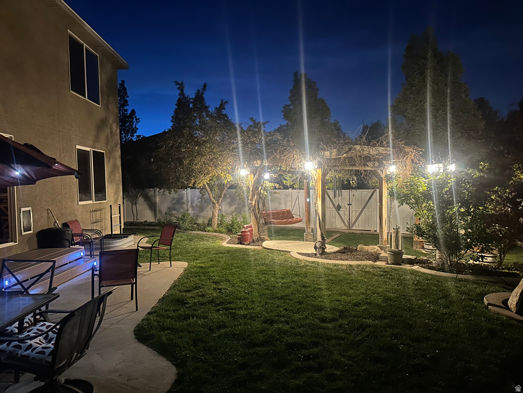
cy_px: 196
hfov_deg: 71.6
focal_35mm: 24
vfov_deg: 56.8
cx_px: 262
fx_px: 363
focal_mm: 6.86
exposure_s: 1/15
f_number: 1.78
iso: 1250
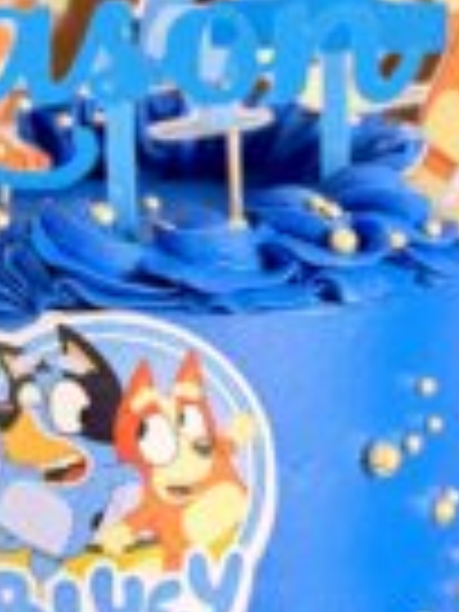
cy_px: 306
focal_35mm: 141
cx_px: 130
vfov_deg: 14.0
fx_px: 2493
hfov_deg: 10.5
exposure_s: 1/121
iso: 80
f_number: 1.78
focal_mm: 6.76
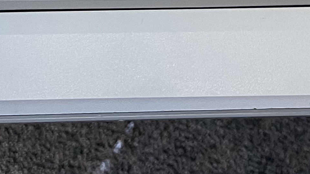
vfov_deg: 9.4
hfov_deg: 16.7
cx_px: 447
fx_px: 970
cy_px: -206
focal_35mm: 118
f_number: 1.6
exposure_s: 1/60
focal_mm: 5.1
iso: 160
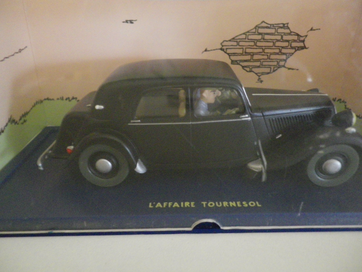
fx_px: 293
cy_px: 136
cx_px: 181
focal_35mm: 28
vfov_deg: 49.7
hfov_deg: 63.4
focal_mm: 4.9
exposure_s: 1/4
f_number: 2.6
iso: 800
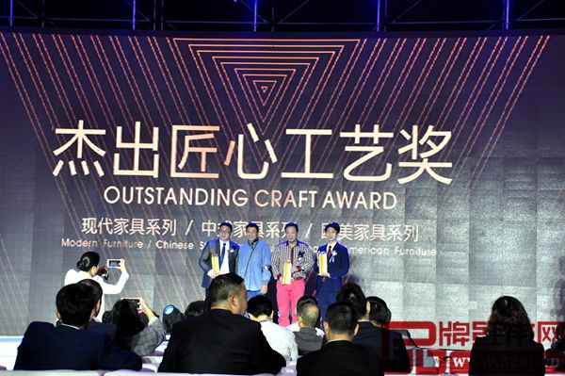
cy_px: 188
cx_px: 282
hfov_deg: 23.4
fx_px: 1364
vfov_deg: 15.7
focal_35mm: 87
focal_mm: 58
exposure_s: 1/30
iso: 1000
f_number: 11
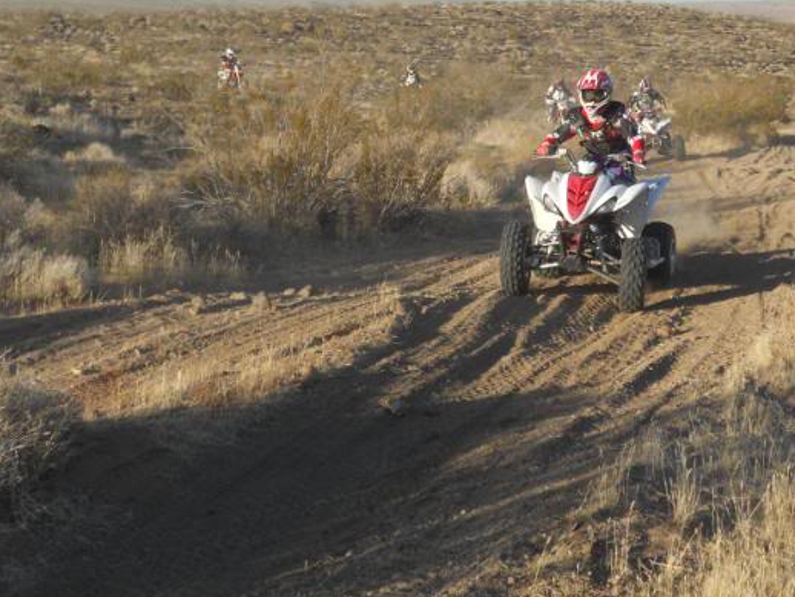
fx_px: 1631
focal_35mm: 71
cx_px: 574
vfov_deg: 20.6
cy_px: 180
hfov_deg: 27.1
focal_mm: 8.2
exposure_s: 1/500
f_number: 4.3
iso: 80
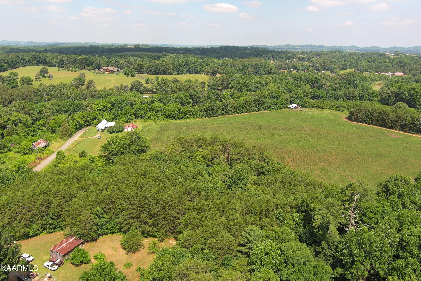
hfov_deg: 63.7
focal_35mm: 29
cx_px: 210
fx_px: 339
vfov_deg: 45.0
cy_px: 140
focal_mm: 10.57
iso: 100
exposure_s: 1/45.6
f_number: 2.8
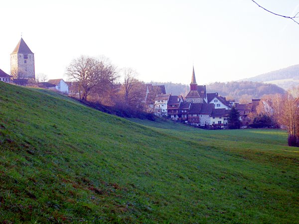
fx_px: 881
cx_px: 150
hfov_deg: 19.3
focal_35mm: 102
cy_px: 112
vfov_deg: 14.5
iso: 100
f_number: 4.9
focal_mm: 16.8
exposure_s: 1/160
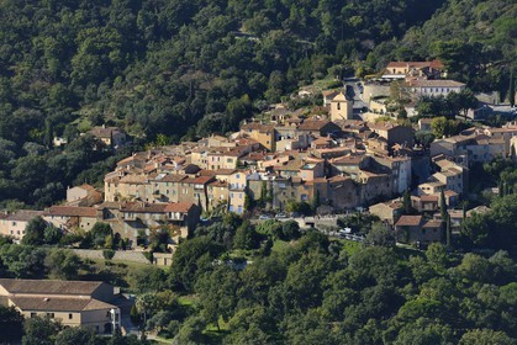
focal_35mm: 195
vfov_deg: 7.1
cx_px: 258
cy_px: 172
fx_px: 2802
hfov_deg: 10.5
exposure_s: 1/1250
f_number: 10
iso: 800
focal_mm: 195
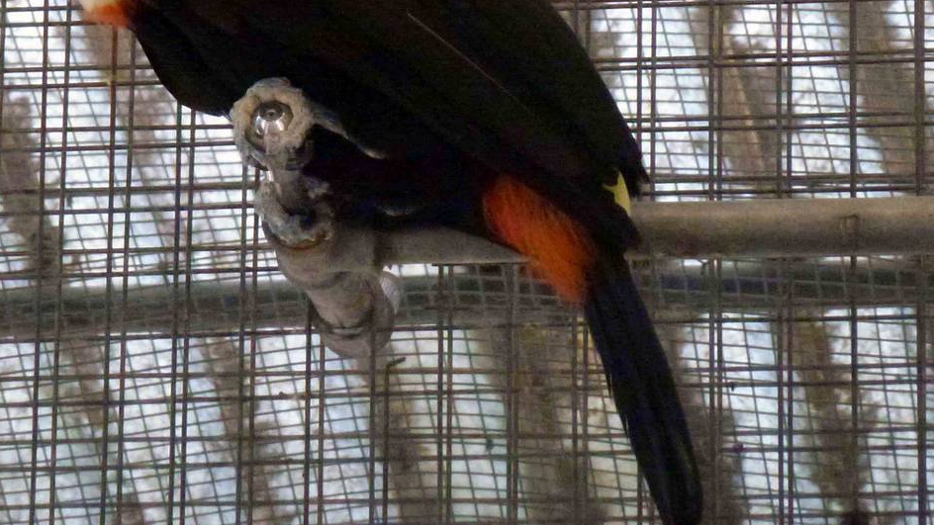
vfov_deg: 2.6
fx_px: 11392
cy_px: 9
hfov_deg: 4.7
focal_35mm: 460
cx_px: 312
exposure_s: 1/50
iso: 800
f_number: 5.6
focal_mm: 44.5
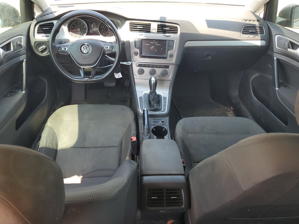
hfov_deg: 67.3
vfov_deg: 53.1
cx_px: 150
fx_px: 225
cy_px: 112
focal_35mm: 26
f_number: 1.5
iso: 50
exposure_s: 1/192
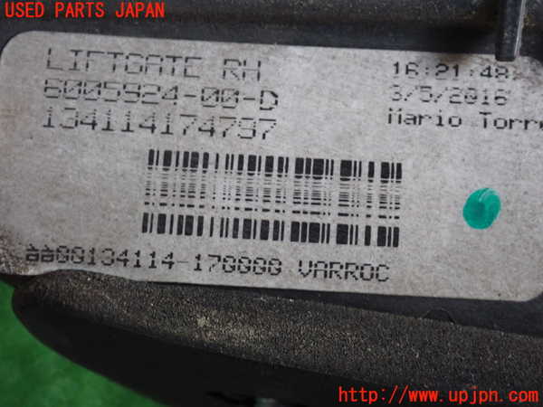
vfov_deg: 16.8
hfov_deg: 22.3
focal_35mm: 88
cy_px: 204
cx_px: 272
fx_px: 1380
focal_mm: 15.66
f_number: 4.5
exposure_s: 1/80
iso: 640
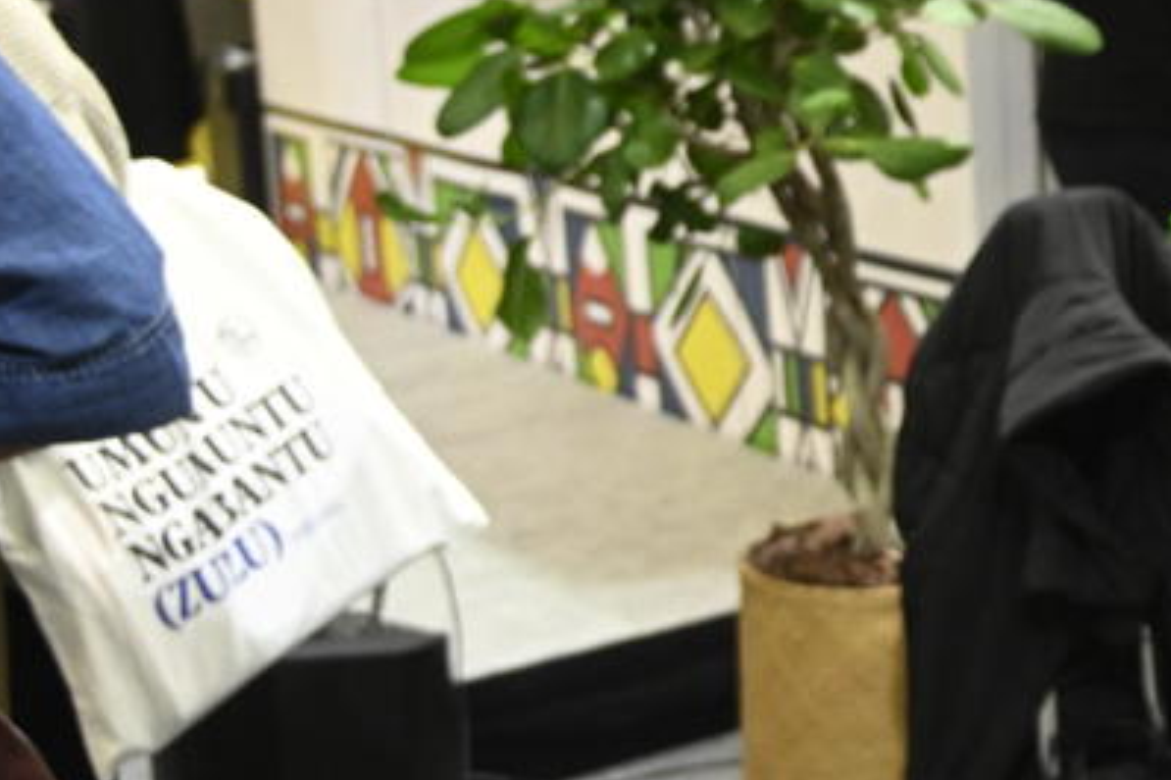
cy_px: 24
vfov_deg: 16.3
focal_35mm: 82
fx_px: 2666
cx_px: 1751
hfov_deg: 21.0
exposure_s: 1/125
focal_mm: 24
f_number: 4
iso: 2500
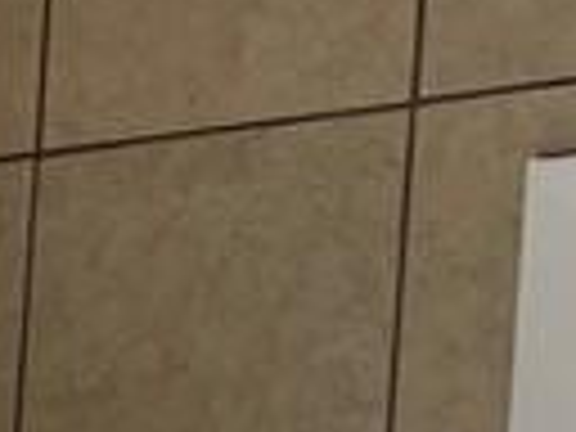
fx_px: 3461
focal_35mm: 208
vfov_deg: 6.9
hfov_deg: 7.3
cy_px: 904
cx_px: -1647
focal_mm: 4.2
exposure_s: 1/121
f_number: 1.6
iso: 40
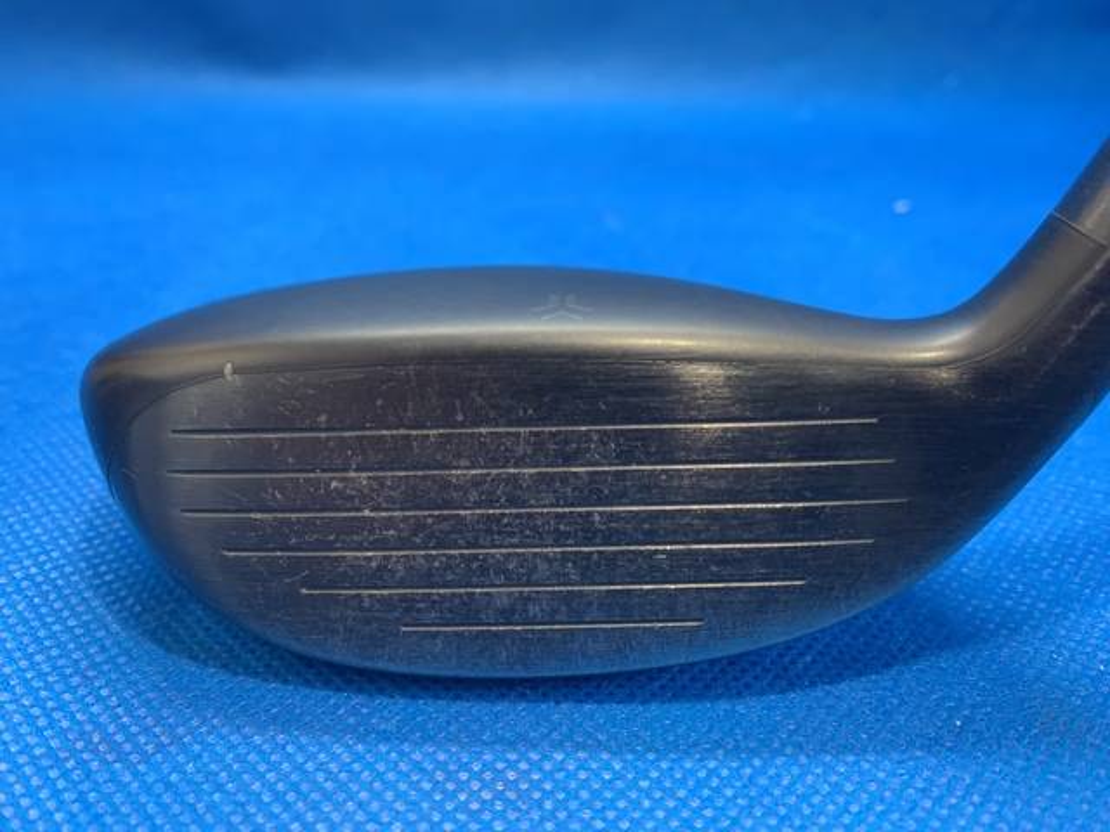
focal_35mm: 26
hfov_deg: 67.3
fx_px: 834
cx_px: 555
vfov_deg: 53.1
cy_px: 416
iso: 320
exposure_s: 1/40
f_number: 1.8
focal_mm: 4.25
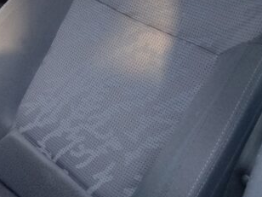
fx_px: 492
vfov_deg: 22.2
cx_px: -18
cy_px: 29
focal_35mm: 65
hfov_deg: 27.6
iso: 1926
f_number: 1.8
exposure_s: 1/14.3
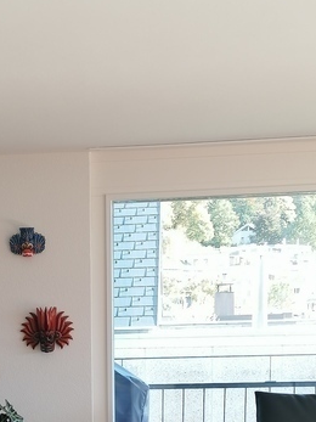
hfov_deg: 19.7
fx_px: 889
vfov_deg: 25.3
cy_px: 432
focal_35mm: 73
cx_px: 13
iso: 50
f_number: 1.8
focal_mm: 4.75
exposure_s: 1/50
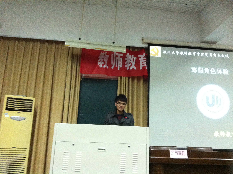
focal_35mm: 35
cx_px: 116
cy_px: 87
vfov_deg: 40.6
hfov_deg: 52.7
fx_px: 235
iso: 640
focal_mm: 3.85
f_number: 2.8
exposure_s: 1/15
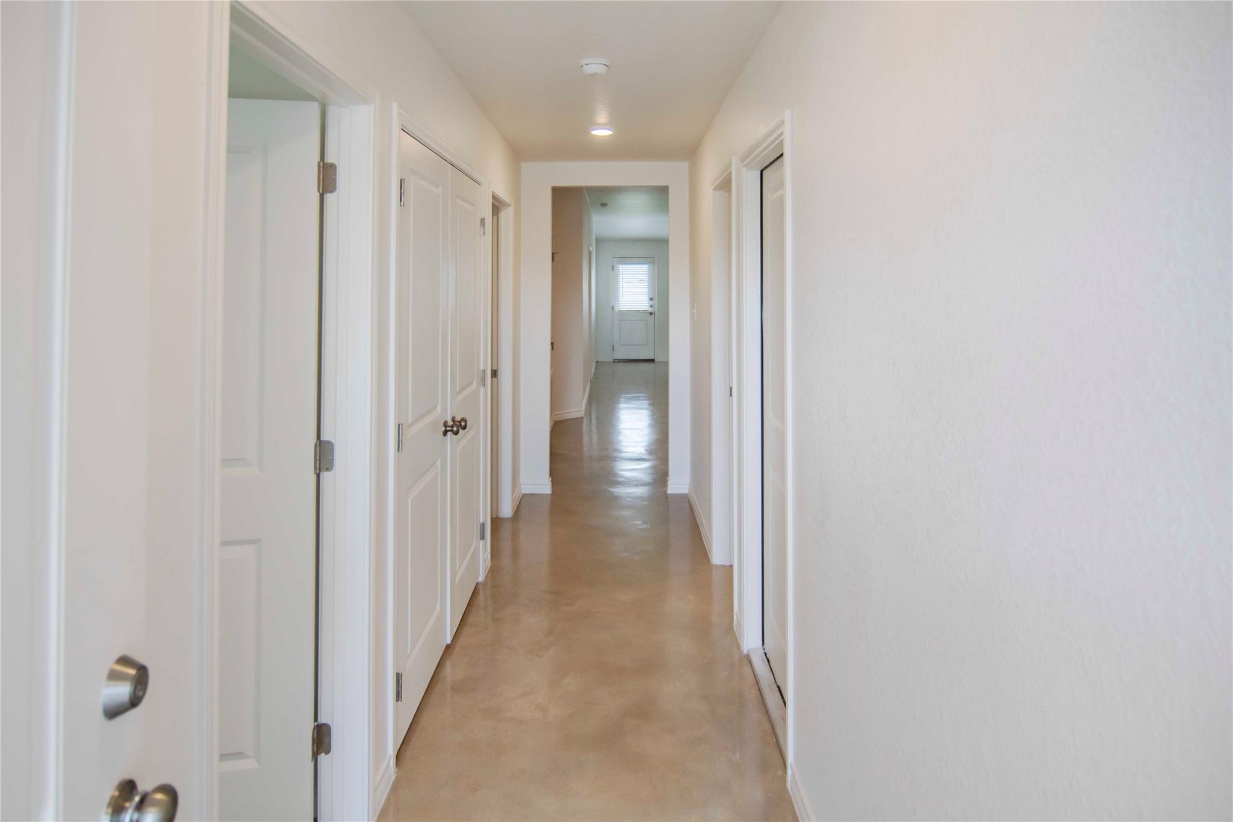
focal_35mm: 21
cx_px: 616
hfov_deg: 81.2
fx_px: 719
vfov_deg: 59.5
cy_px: 411
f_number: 4.5
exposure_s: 1/250
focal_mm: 14
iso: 400
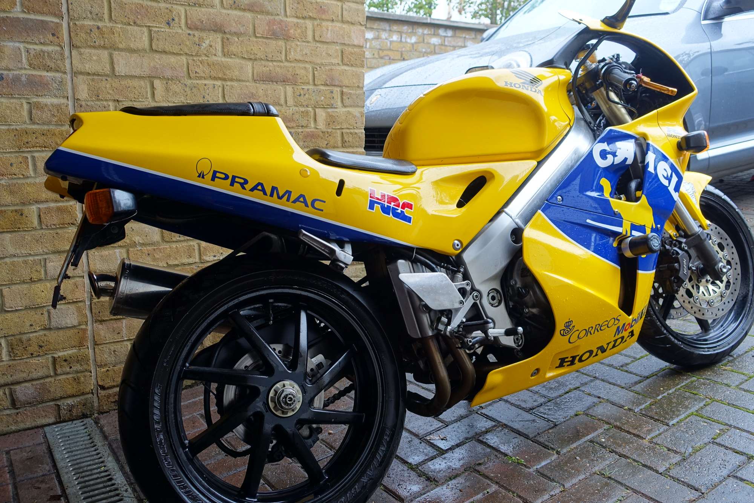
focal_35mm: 30
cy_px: 252
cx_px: 377
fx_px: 628
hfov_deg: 61.9
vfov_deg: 43.6
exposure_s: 1/30
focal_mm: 10.89
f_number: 2.8
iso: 125
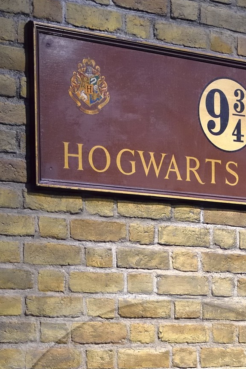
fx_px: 973
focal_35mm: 95
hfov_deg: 14.4
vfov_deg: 19.7
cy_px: 479
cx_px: 171
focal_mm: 34
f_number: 6.3
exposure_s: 1/25
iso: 1600
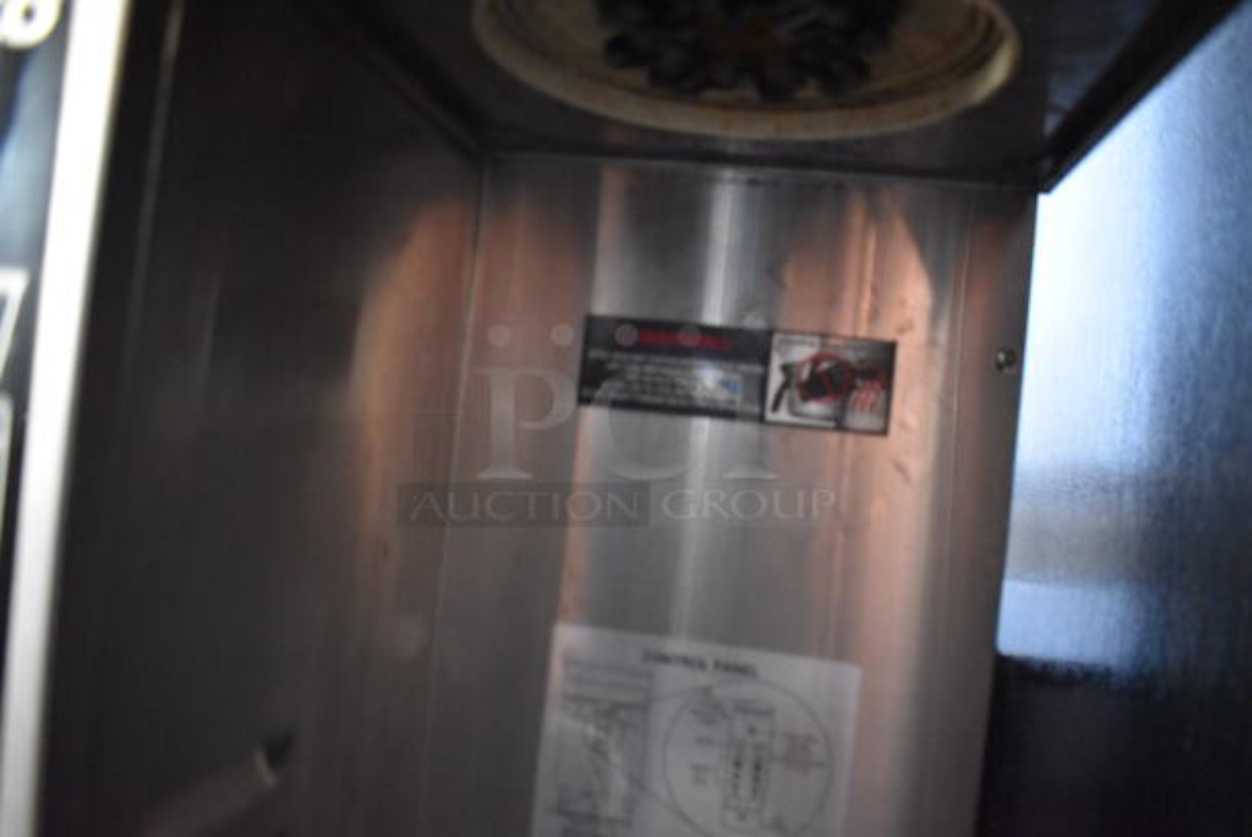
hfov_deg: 67.3
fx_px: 940
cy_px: 418
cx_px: 626
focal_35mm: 27
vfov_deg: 48.0
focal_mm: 18
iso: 6400
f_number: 3.5
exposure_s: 1/125
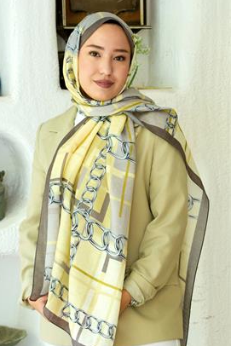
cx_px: 100
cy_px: 180
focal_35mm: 80
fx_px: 769
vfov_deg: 25.4
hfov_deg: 17.1
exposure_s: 1/125
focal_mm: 70
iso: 800
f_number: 4.5
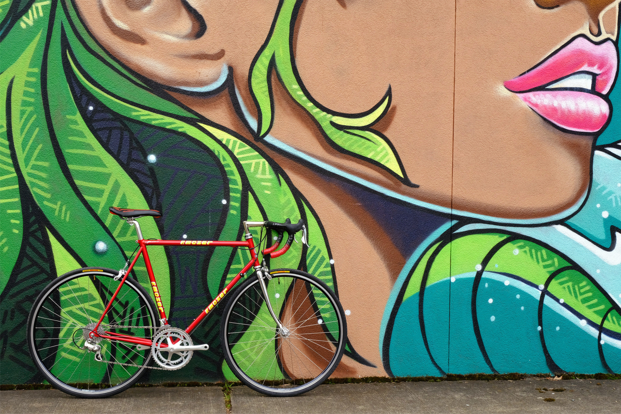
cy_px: 207
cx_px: 310
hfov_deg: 48.5
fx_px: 690
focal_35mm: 40
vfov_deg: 33.4
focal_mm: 26.6
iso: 320
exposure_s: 1/20
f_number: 10
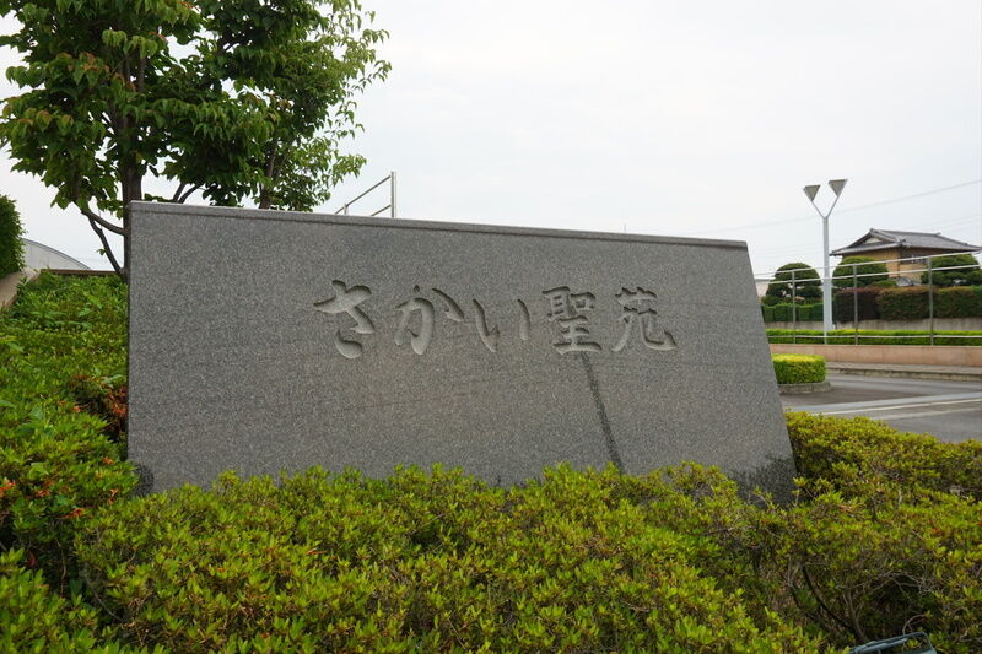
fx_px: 695
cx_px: 491
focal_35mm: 26
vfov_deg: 50.4
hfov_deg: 70.4
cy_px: 327
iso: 400
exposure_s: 1/125
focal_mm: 17
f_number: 8
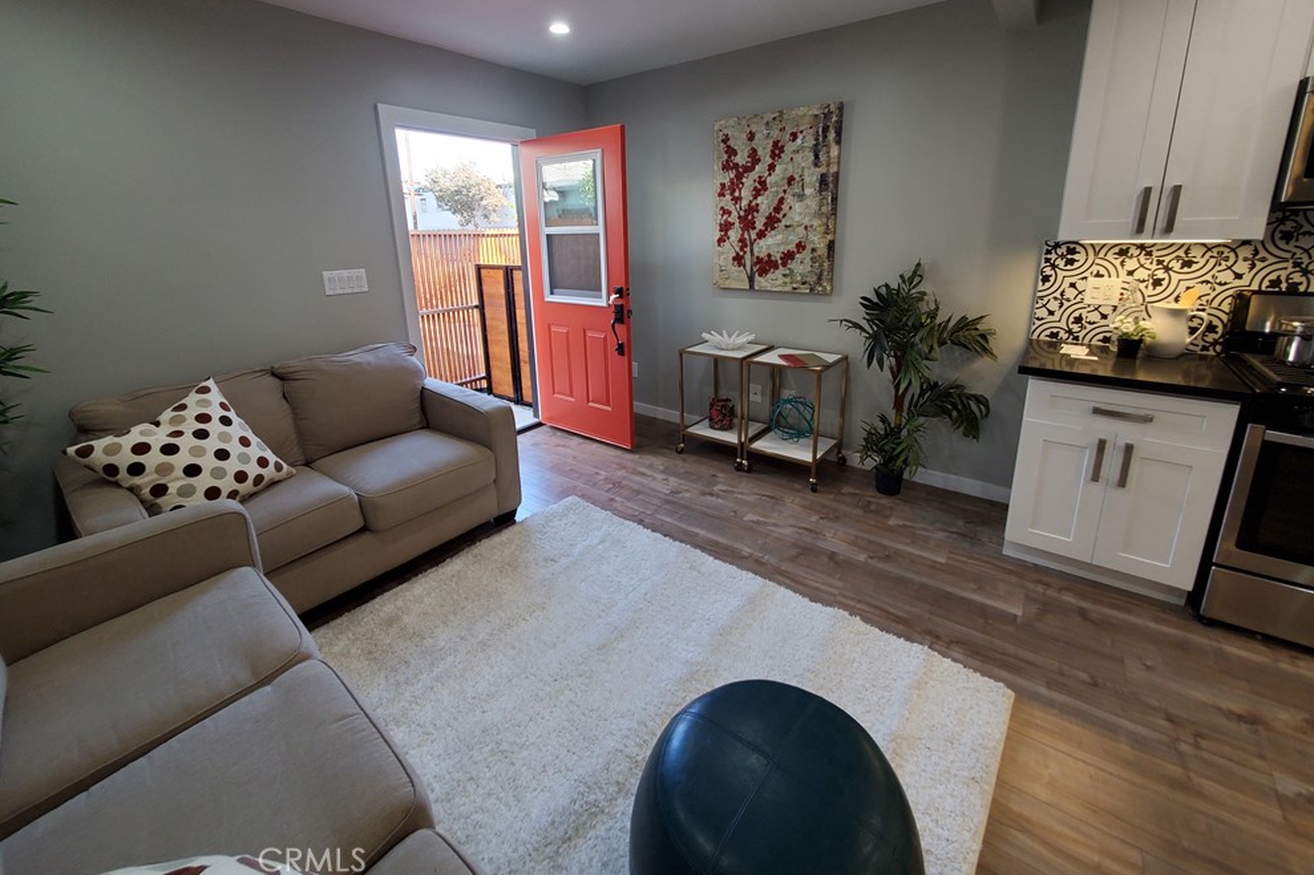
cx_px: 654
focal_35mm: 14
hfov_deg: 104.3
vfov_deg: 80.6
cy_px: 369
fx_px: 511
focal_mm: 1.8
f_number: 2.2
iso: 160
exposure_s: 1/59
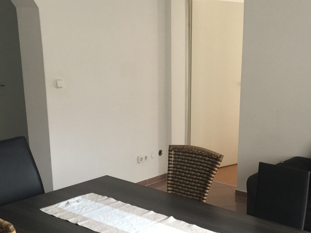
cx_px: 232
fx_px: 467
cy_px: 173
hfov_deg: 36.0
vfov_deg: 27.7
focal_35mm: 52
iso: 100
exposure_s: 1/17
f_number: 2.2
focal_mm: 4.15
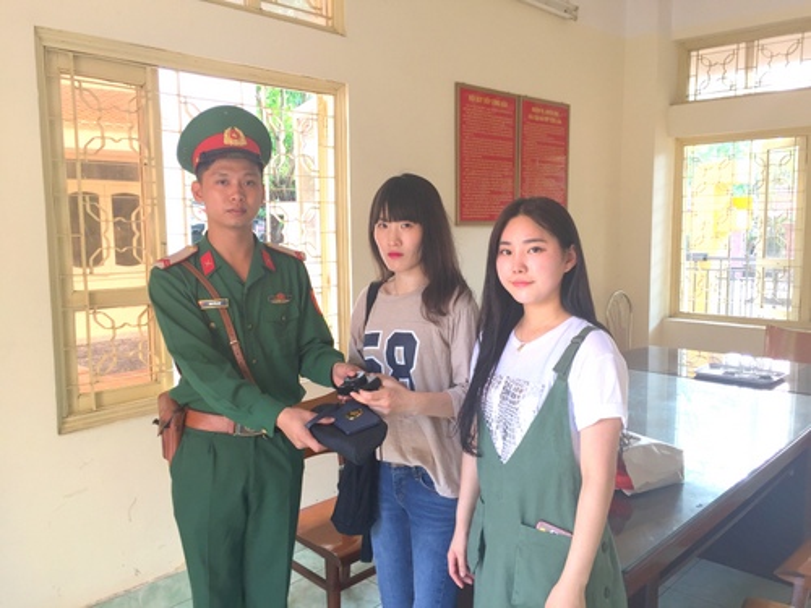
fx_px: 679
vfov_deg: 48.2
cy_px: 304
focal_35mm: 29
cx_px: 406
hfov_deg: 61.7
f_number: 2.2
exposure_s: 1/50
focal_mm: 4.15
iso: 40
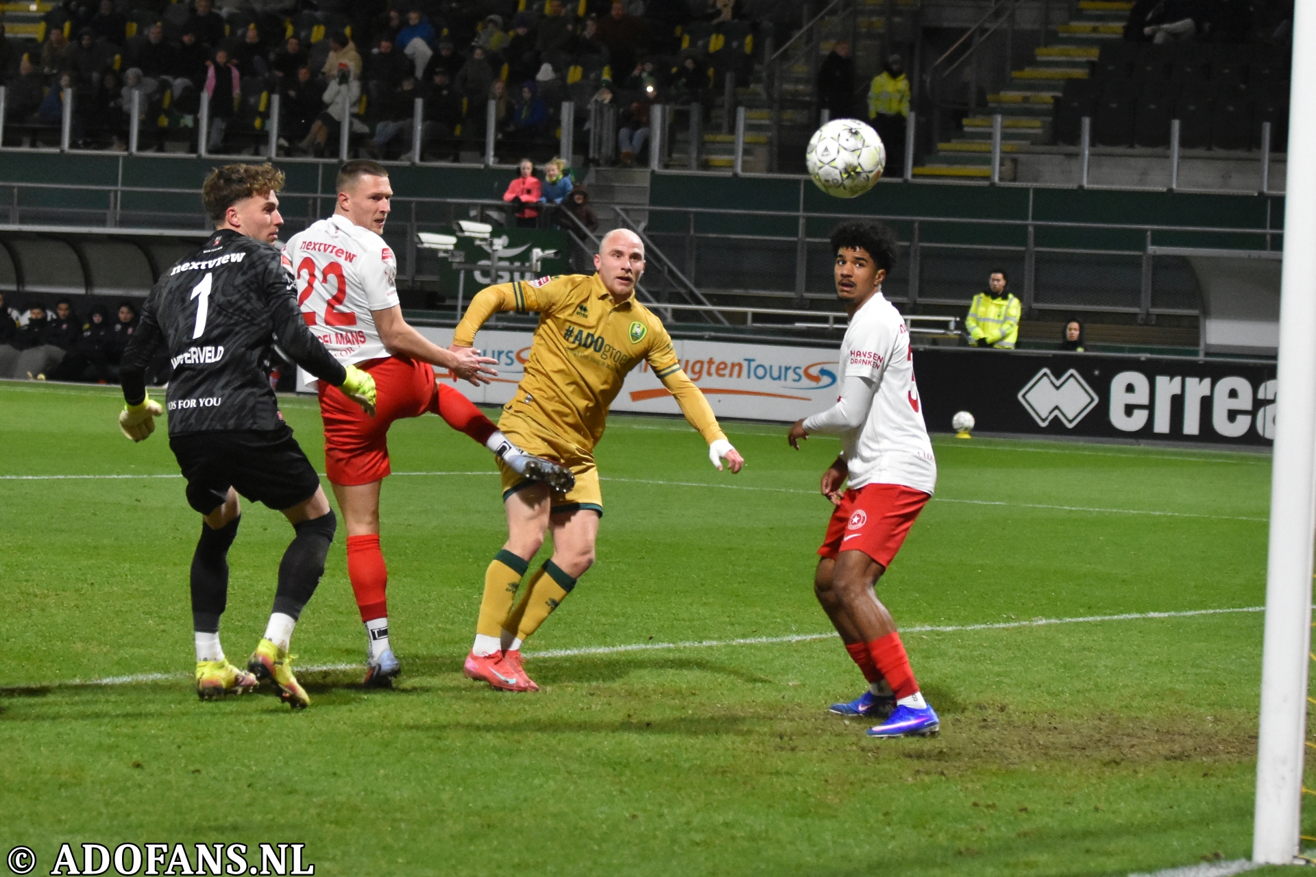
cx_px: 658
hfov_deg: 19.5
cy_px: 438
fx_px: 3838
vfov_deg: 13.0
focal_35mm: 105
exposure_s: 1/640
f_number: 2.8
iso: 4000
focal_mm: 70
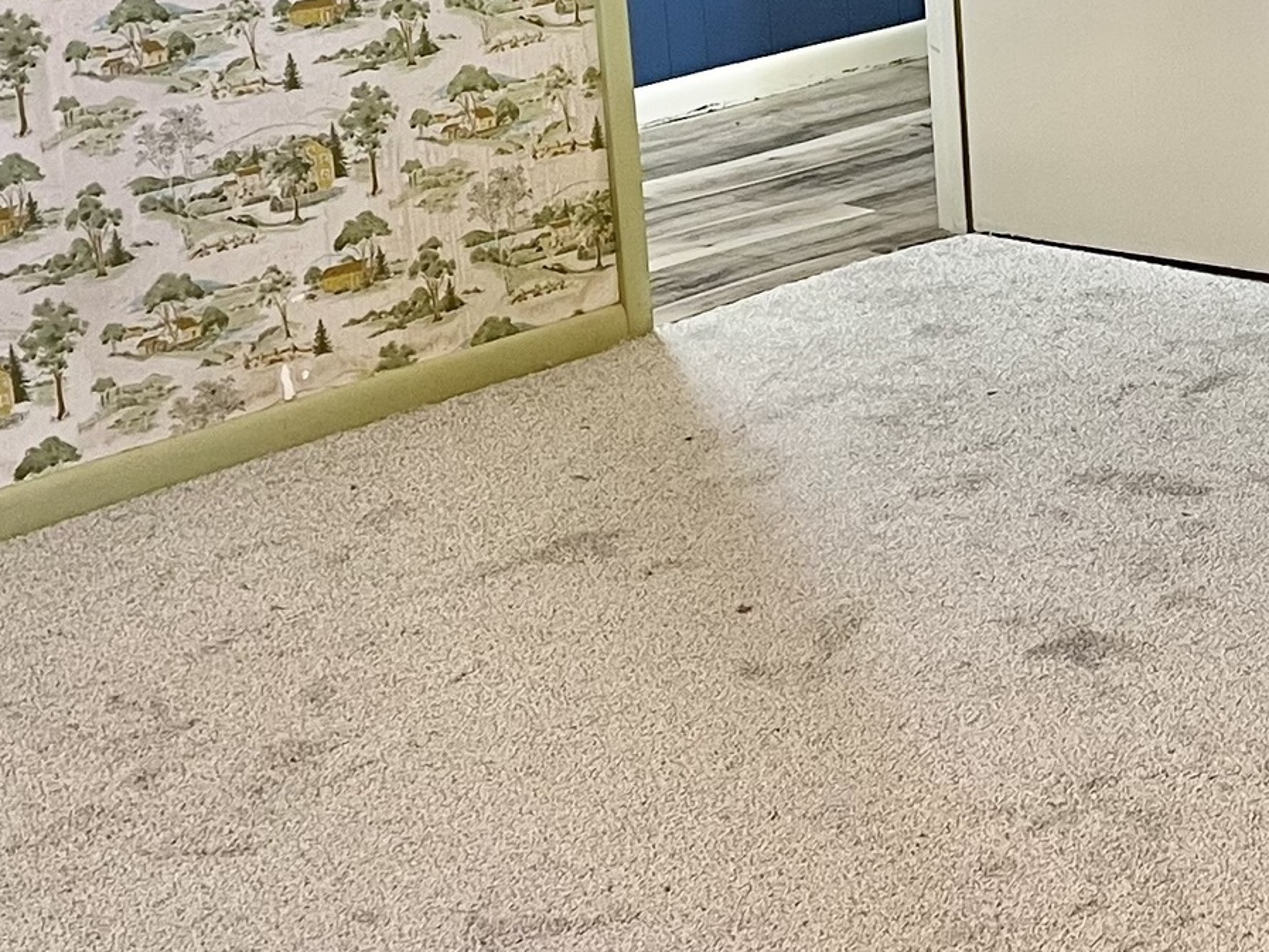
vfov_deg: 16.5
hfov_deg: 21.1
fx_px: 3263
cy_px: 207
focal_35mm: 89
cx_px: 1337
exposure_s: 1/60
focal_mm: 5.7
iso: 125
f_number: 1.5
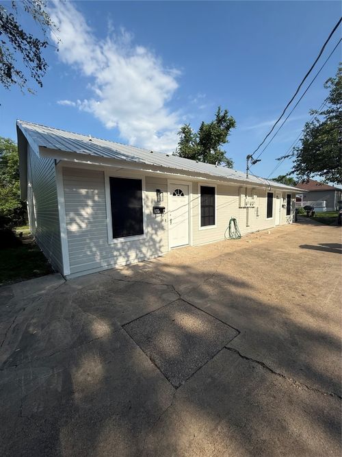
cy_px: 228
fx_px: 184
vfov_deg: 102.1
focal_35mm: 14
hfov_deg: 85.7
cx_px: 171
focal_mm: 2.22
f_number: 2.2
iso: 50
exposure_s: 1/2611
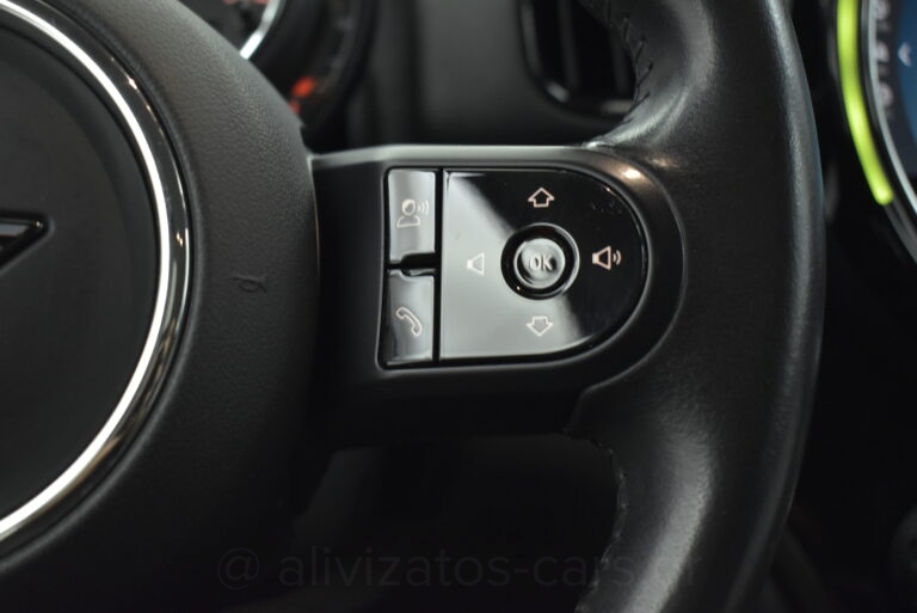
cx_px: 458
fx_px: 1185
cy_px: 306
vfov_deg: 29.0
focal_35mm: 46
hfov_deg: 42.3
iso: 1600
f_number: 4.2
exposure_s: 1/50
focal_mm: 31
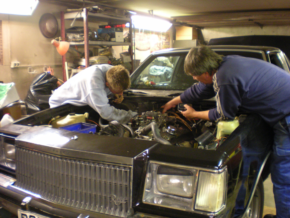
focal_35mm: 38
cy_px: 109
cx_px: 145
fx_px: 318
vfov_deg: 37.7
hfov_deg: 49.0
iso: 291
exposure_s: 1/8
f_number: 3.1
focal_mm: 6.3
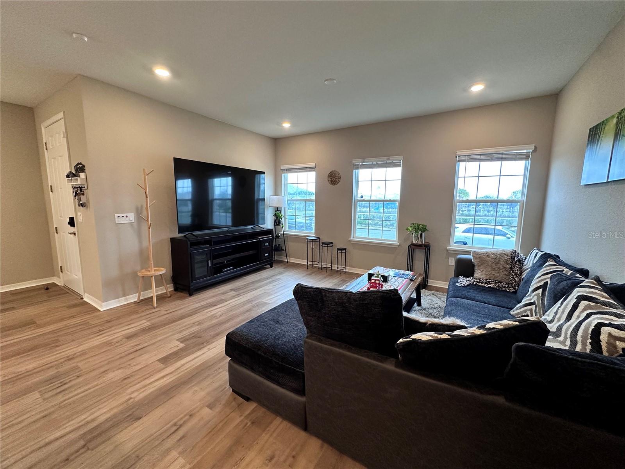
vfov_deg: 85.7
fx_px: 253
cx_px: 312
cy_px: 234
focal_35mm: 14
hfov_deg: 102.1
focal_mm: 2.22
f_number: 2.2
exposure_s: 1/120
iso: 250
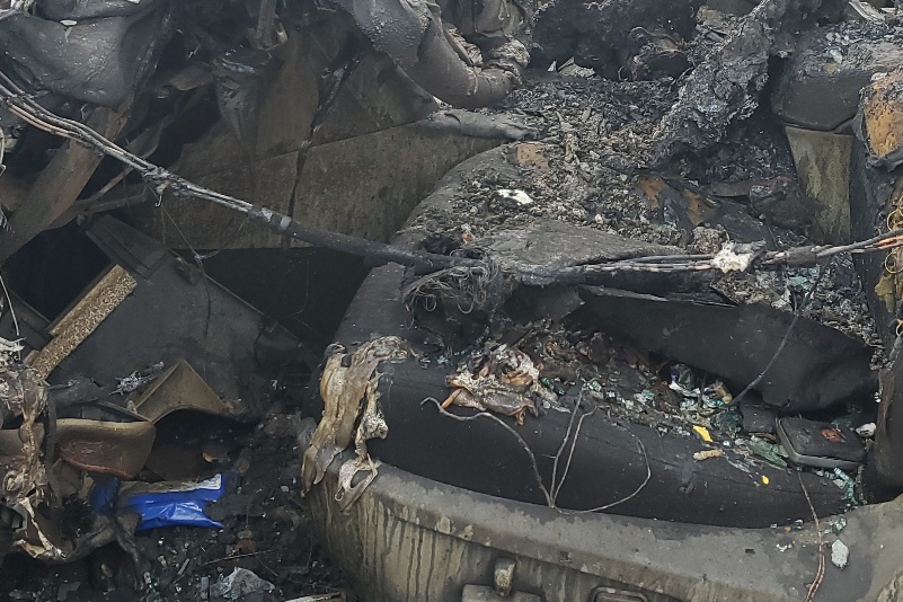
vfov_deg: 24.6
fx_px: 1354
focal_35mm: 54
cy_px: 105
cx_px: 621
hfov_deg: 36.4
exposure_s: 1/120
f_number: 1.5
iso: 69
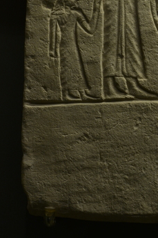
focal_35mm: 179
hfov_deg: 7.6
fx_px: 1182
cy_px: 52
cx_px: 128
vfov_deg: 11.5
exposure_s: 1/80
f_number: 5
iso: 1000
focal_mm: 62
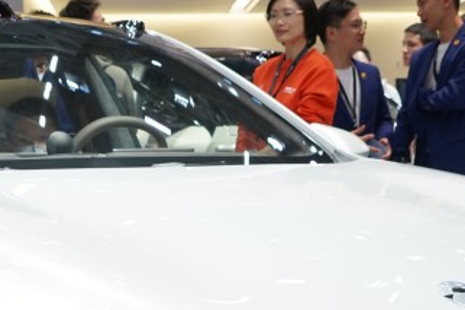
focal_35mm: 112
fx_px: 1447
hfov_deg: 18.2
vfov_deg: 12.1
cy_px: 314
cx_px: 151
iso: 320
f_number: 7.1
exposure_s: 1/80
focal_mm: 30
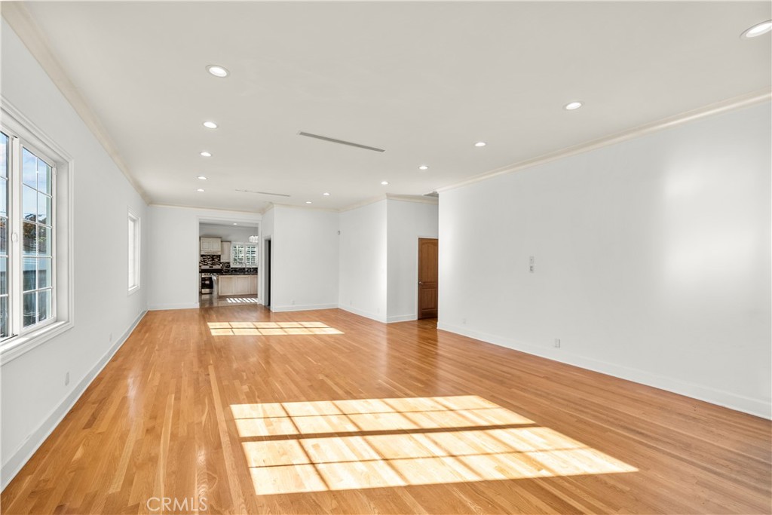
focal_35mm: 14
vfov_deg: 81.2
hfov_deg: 104.2
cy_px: 258
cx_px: 386
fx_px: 300
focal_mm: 14
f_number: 9
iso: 250
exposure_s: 1/13
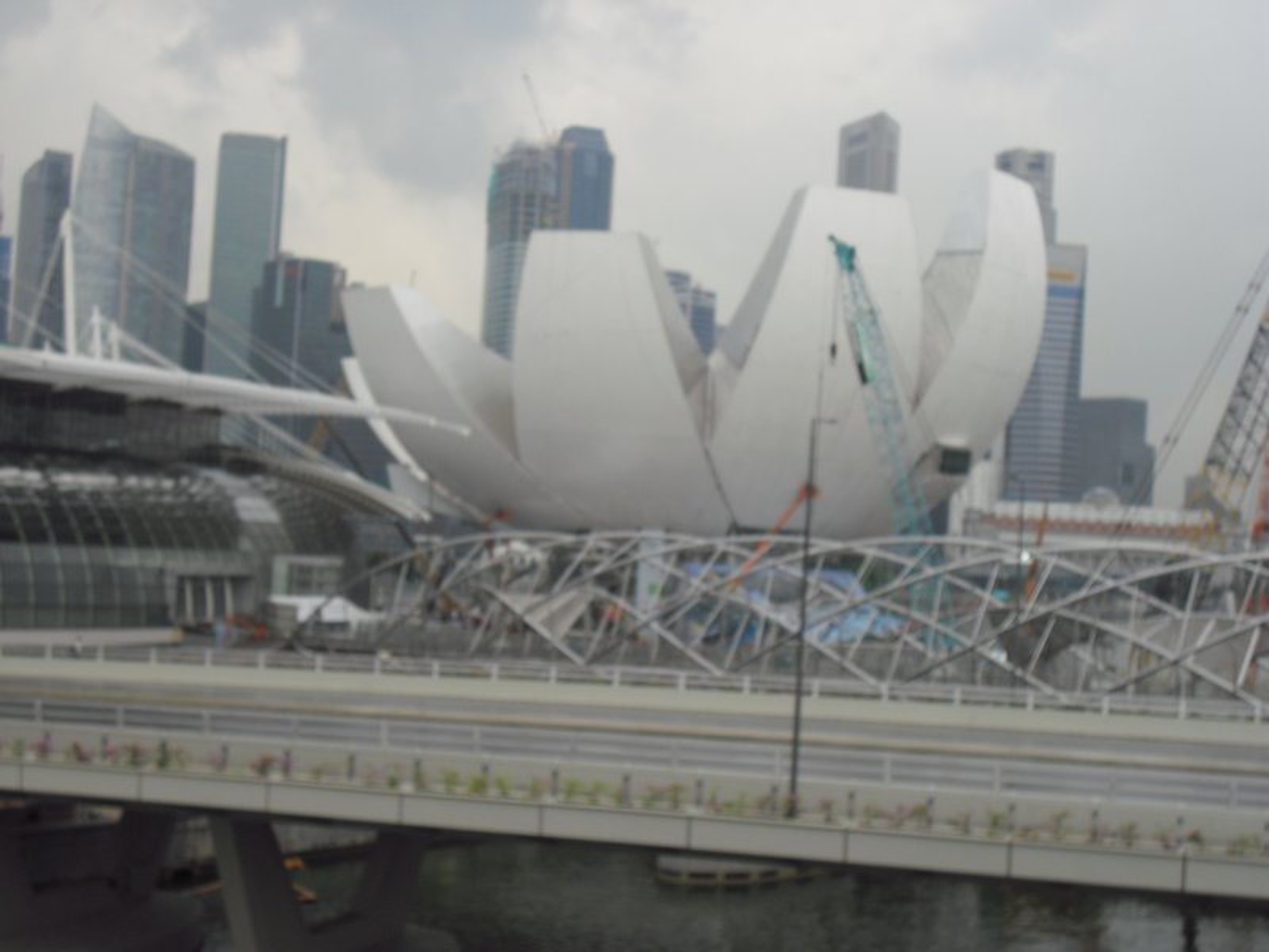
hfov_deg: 34.9
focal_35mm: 55
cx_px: 634
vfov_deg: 26.6
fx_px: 2016
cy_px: 476
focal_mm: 9
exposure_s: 1/200
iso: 100
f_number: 3.4
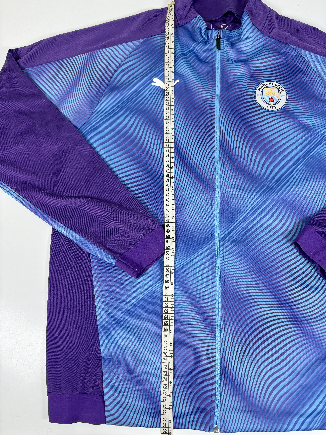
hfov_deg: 53.1
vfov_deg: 67.3
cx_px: 163
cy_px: 218
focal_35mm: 26
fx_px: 326
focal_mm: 5.96
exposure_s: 1/119
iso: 64
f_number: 1.6
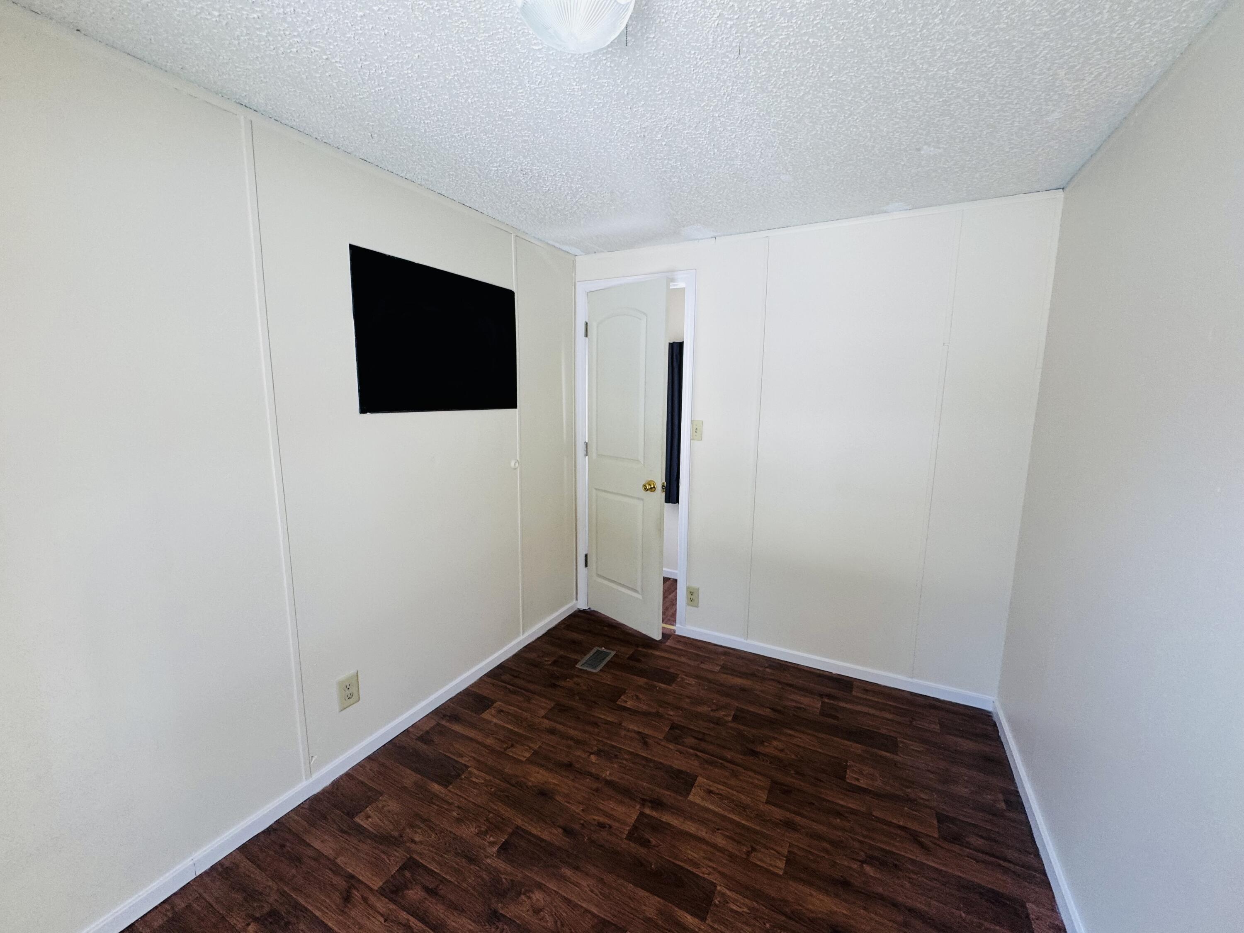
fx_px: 503
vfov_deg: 85.7
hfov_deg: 102.1
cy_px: 466
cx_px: 622
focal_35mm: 14
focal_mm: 2.22
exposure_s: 1/120
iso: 125
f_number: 2.2
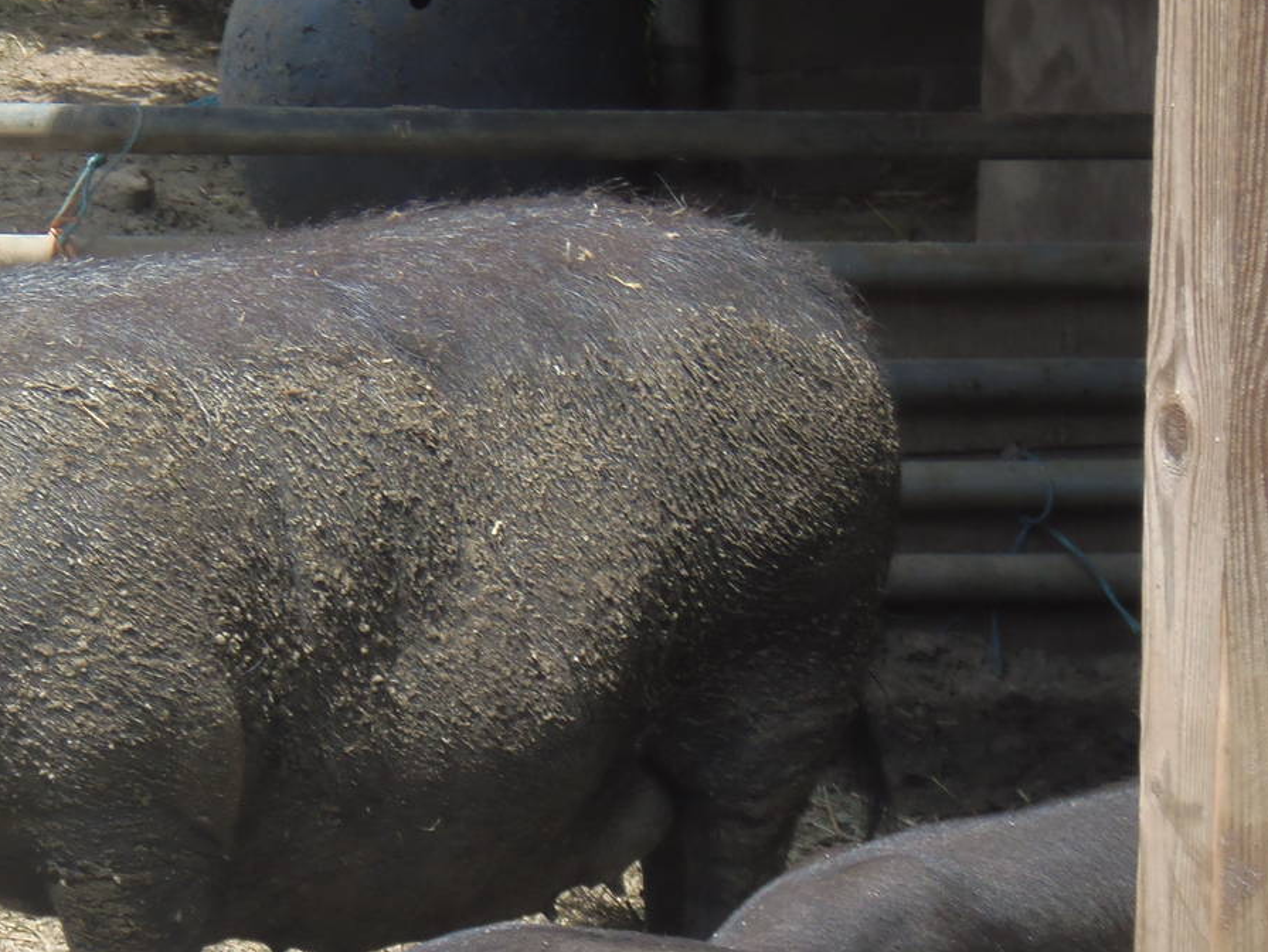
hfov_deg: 8.1
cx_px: 358
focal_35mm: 243
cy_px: 749
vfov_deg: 6.1
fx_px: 8905
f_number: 4.7
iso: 64
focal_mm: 25.2
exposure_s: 1/160
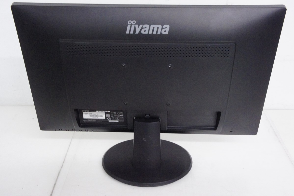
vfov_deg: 33.0
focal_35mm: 40
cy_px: 98
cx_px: 147
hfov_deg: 48.0
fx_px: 331
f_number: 10
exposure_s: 1/50
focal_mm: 27
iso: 6400
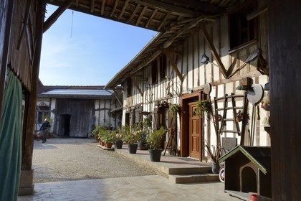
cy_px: 100
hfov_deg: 65.5
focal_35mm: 28
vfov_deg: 46.4
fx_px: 234
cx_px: 150
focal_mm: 28
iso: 800
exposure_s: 1/200
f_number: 22
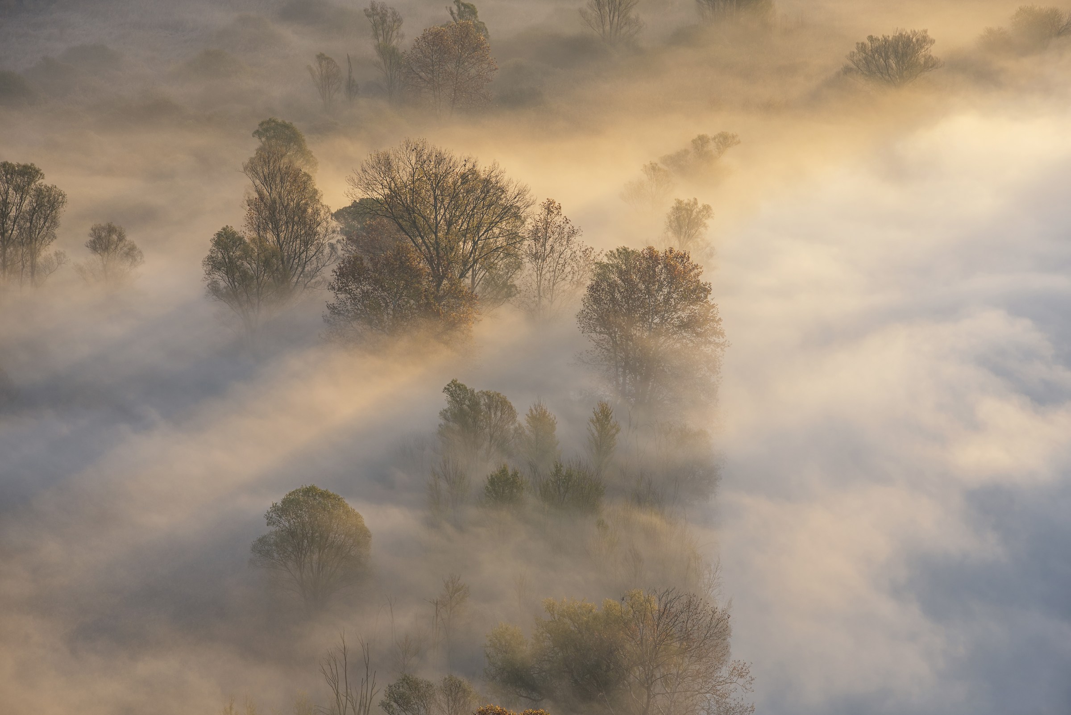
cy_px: 358
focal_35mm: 200
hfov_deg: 10.3
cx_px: 536
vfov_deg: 6.9
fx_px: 5952
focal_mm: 200
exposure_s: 1/30
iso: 100
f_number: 9
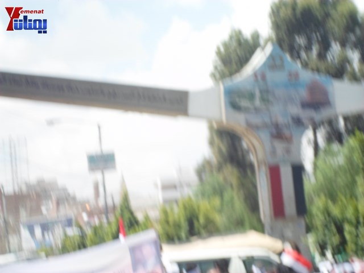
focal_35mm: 125
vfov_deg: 11.9
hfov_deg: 15.8
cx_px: 182
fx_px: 1314
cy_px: 136
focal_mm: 22.5
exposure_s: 1/180
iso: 80
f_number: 6.3
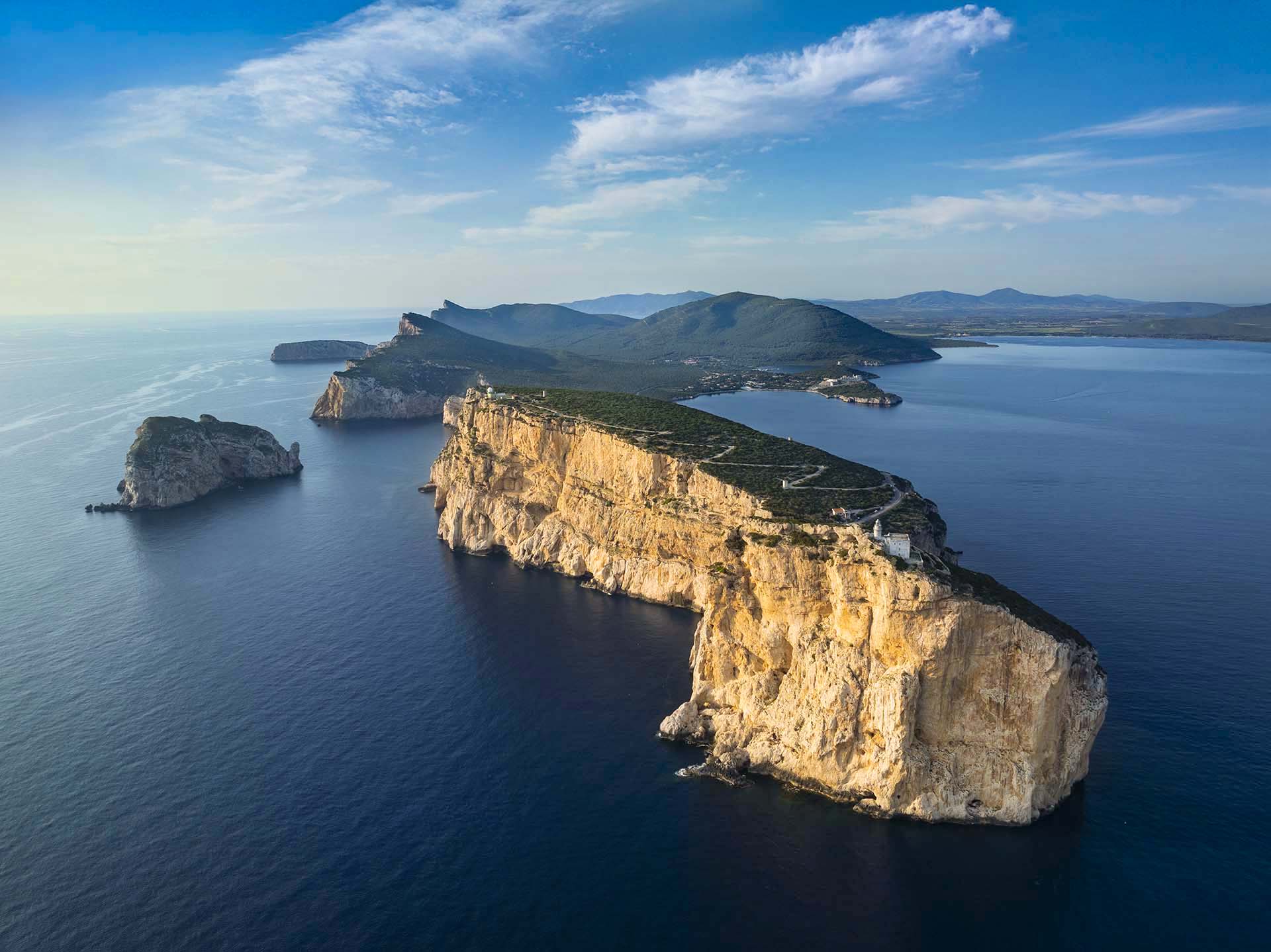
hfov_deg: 71.6
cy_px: 476
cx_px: 636
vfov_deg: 56.8
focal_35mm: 24
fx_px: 881
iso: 100
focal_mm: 12.29
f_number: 4
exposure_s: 1/800
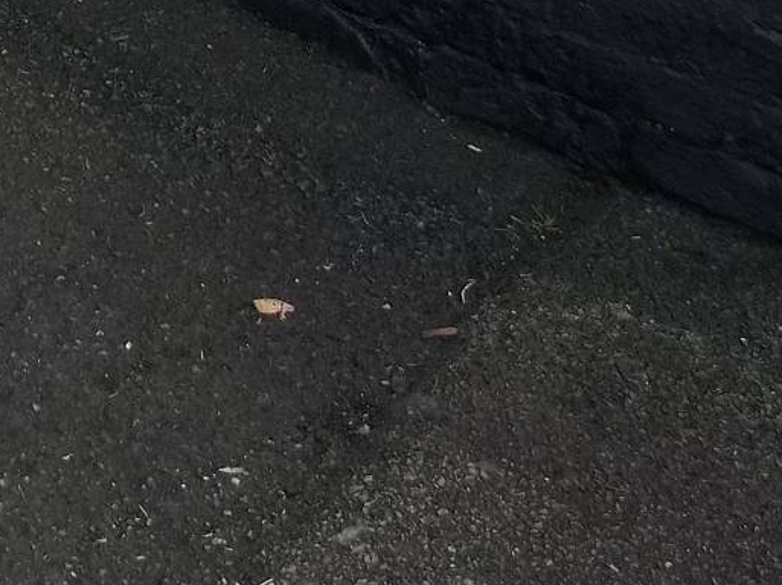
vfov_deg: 13.5
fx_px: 2325
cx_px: 43
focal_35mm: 103
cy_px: -312
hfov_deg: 18.7
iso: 80
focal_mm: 5.9
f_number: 3.3
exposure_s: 1/60
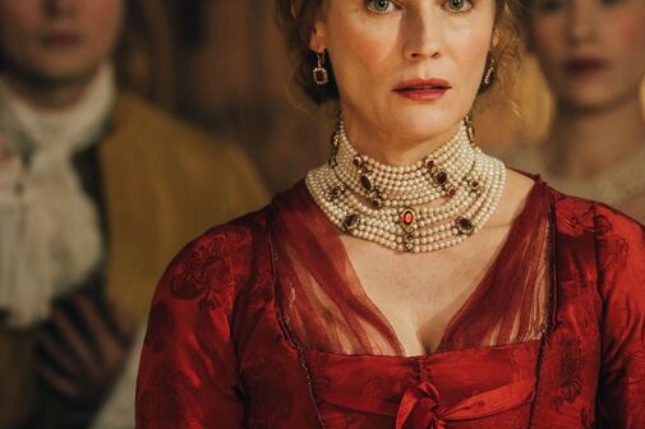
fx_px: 4691
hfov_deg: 7.9
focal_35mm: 262
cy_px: 158
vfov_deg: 5.2
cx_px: 421
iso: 3200
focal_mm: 135
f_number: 3.2
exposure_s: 1/350
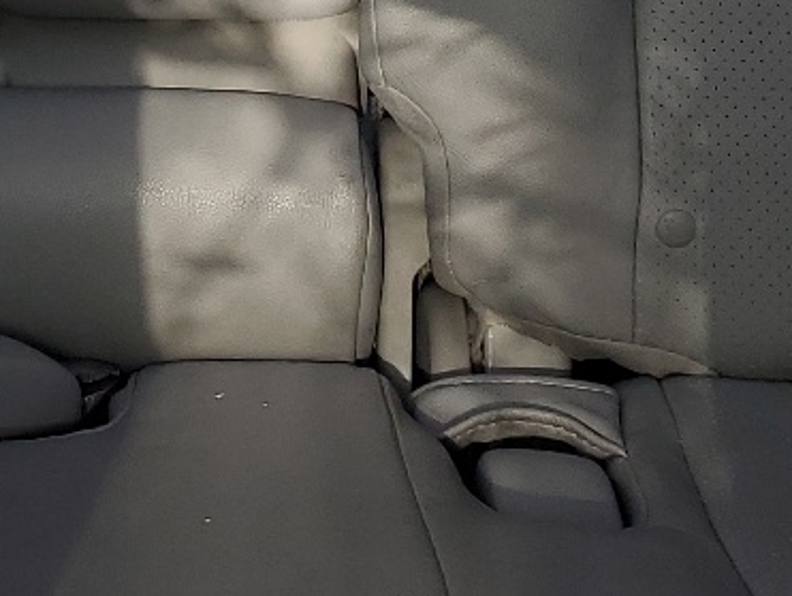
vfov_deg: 12.4
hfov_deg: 17.1
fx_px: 2565
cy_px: -372
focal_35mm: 112
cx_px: -11
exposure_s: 1/294
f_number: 1.5
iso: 50
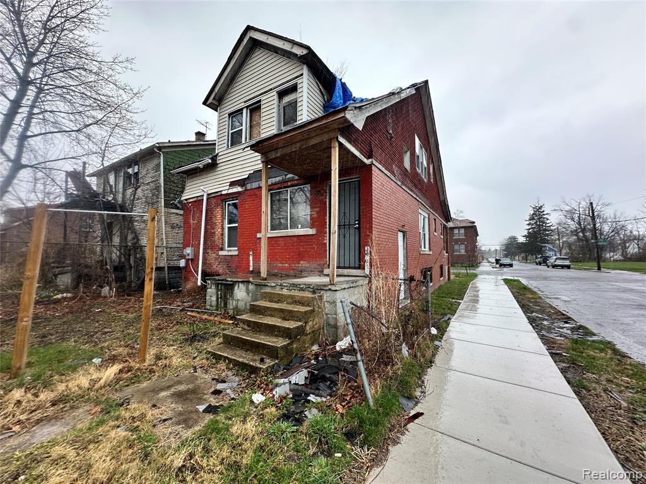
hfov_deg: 102.1
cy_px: 242
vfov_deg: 85.7
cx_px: 323
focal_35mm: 14
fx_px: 261
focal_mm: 2.22
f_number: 2.2
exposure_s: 1/99
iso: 125
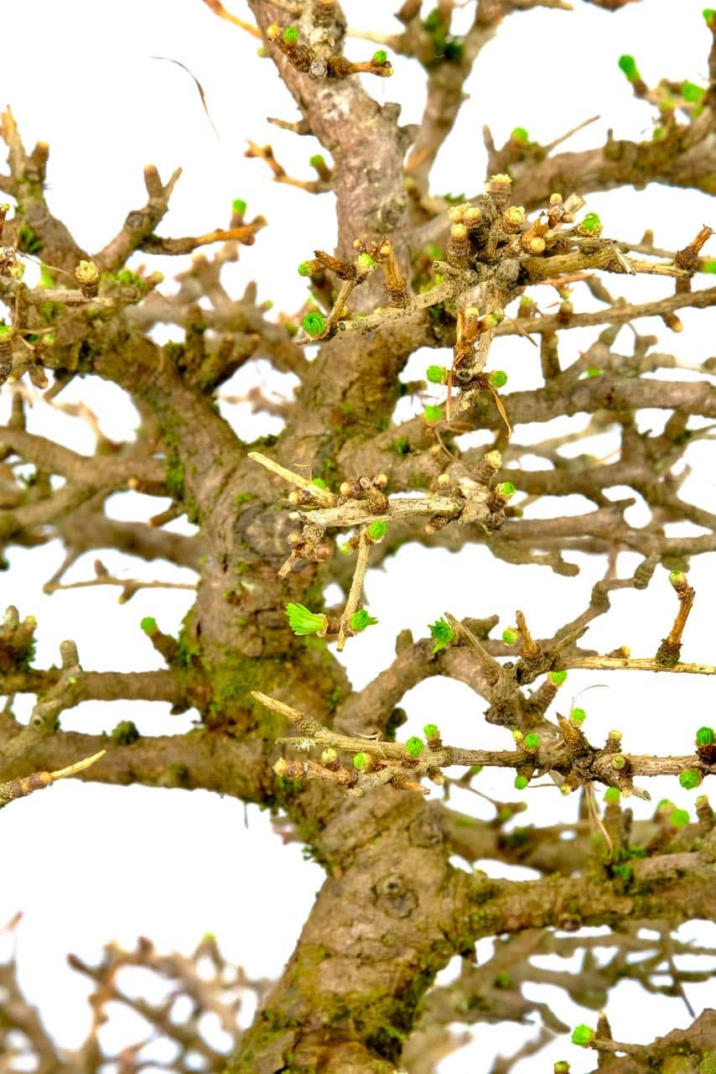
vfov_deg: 6.0
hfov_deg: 4.0
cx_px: 358
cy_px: 537
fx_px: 10286
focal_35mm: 345
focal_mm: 230
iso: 2000
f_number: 13
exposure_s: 1/25
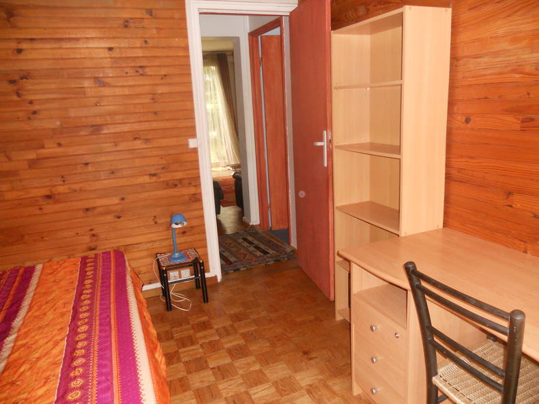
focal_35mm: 27
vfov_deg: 51.3
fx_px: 420
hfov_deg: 65.3
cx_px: 270
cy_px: 202
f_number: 3.2
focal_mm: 4.9
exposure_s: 1/25
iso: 250
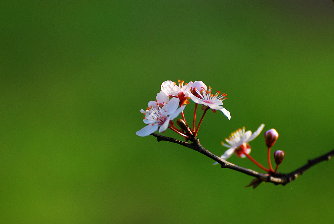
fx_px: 4183
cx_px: 167
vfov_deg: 3.1
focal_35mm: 450
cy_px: 112
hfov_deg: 4.6
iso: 200
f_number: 5.6
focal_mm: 300
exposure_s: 1/160
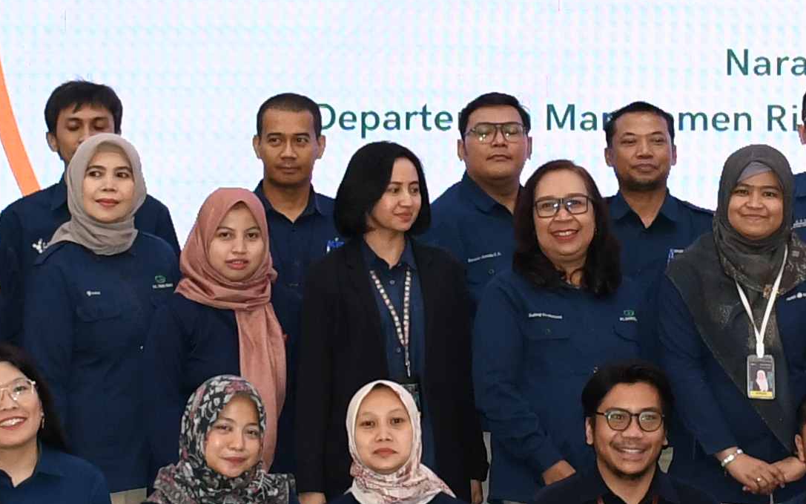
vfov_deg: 7.0
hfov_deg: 11.1
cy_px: 145
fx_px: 4129
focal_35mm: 188
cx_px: 748
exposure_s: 1/100
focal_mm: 24
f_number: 5.6
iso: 800
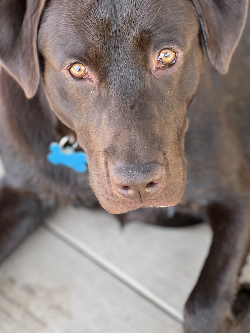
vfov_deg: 18.7
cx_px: 154
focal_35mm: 105
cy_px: 140
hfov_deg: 14.1
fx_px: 1011
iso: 160
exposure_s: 1/121
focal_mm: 9
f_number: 2.8
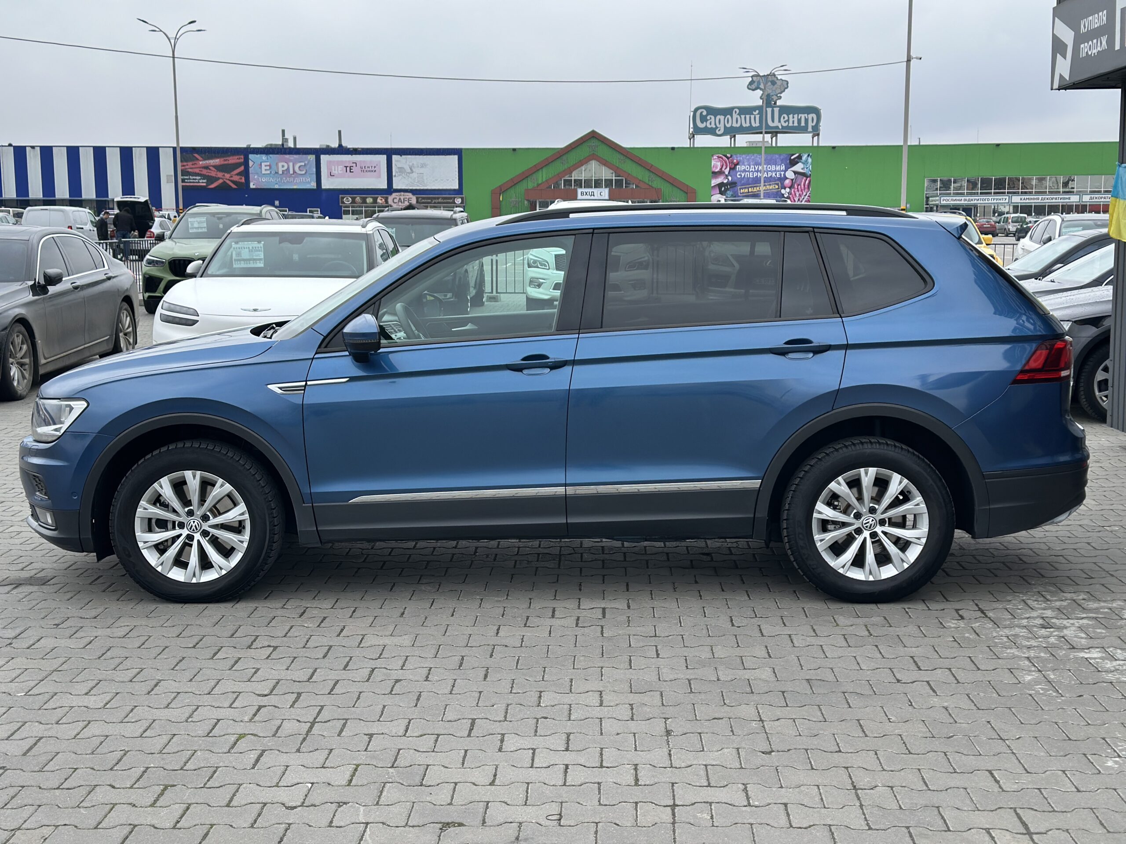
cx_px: 563
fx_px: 1561
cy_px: 422
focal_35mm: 48
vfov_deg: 30.3
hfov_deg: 39.7
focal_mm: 6.86
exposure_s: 1/1565
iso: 80
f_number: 1.78
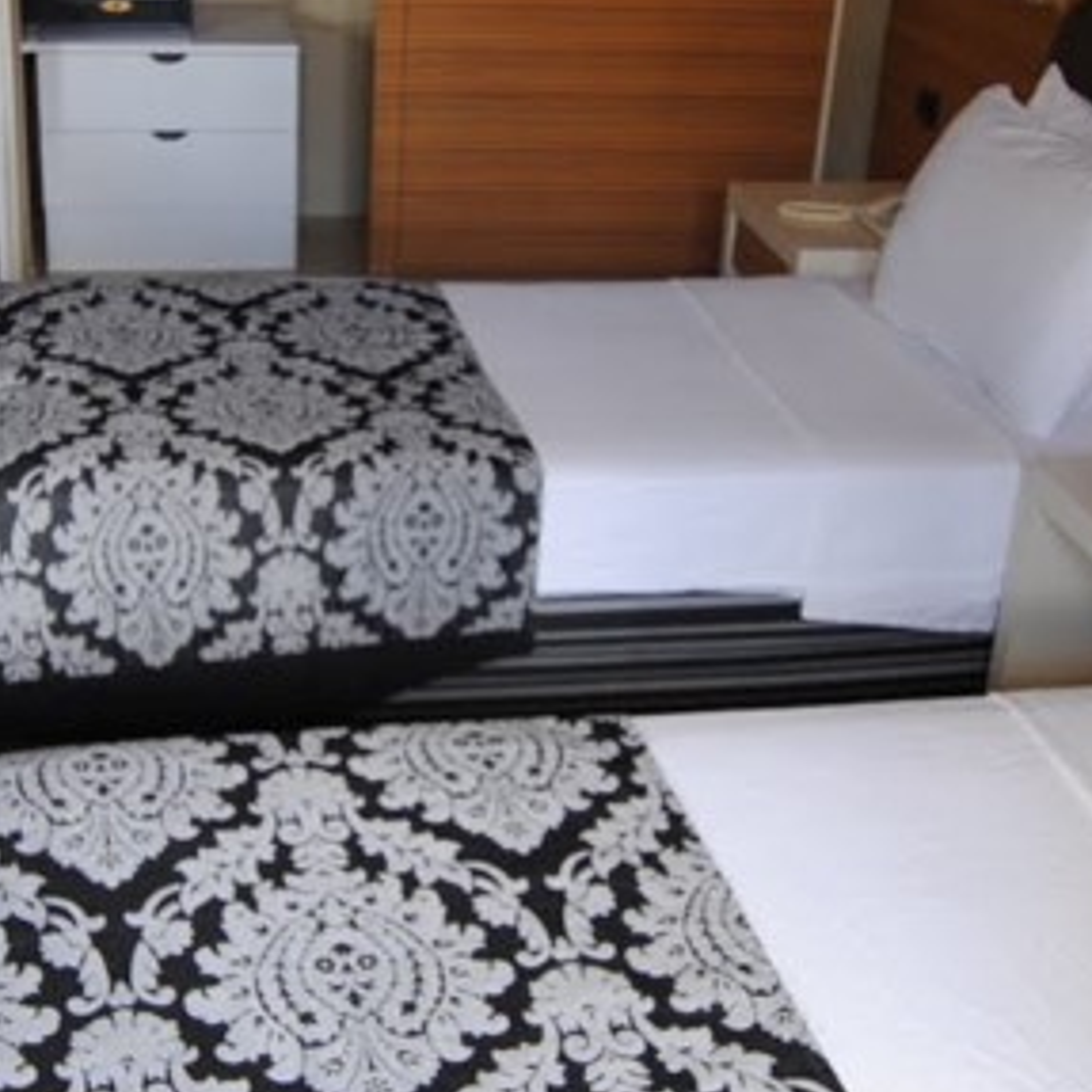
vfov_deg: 33.4
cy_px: 563
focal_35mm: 51
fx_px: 1820
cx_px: 462
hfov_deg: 33.3
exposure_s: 1/30
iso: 200
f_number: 3.5
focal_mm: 10
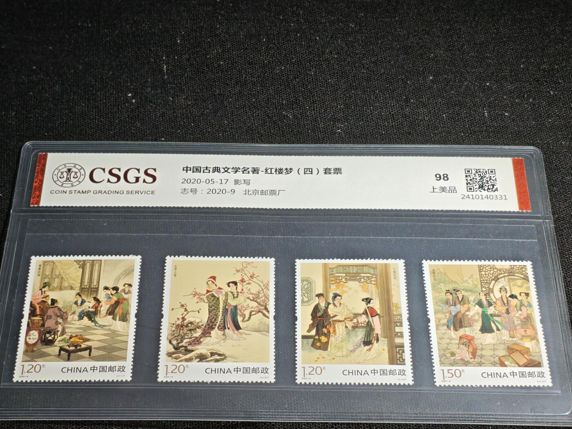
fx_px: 1305
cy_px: 214
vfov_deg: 18.7
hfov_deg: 24.7
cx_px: 286
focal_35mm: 79
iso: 50
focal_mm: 4.94
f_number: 1.5
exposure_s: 1/399
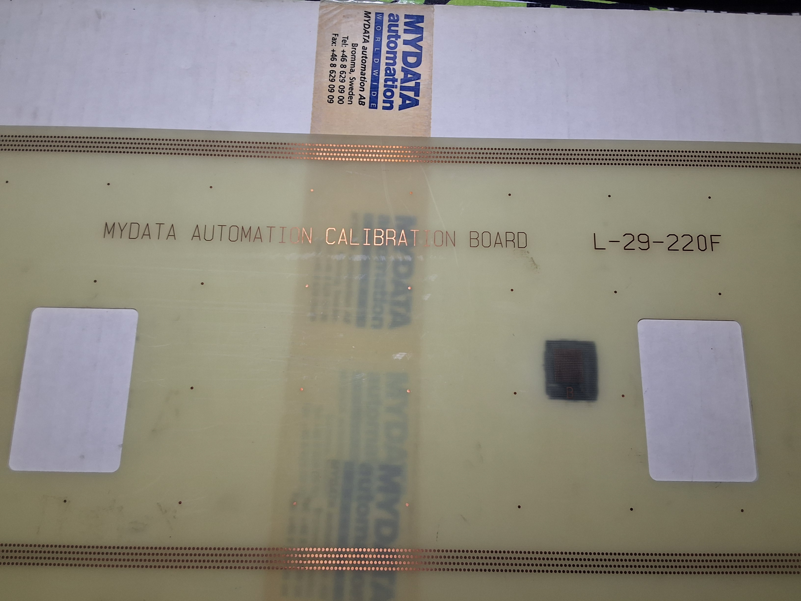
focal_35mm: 28
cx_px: 400
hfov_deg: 63.4
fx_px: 648
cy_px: 300
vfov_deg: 49.7
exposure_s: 1/60
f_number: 1.9
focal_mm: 2.91
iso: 50
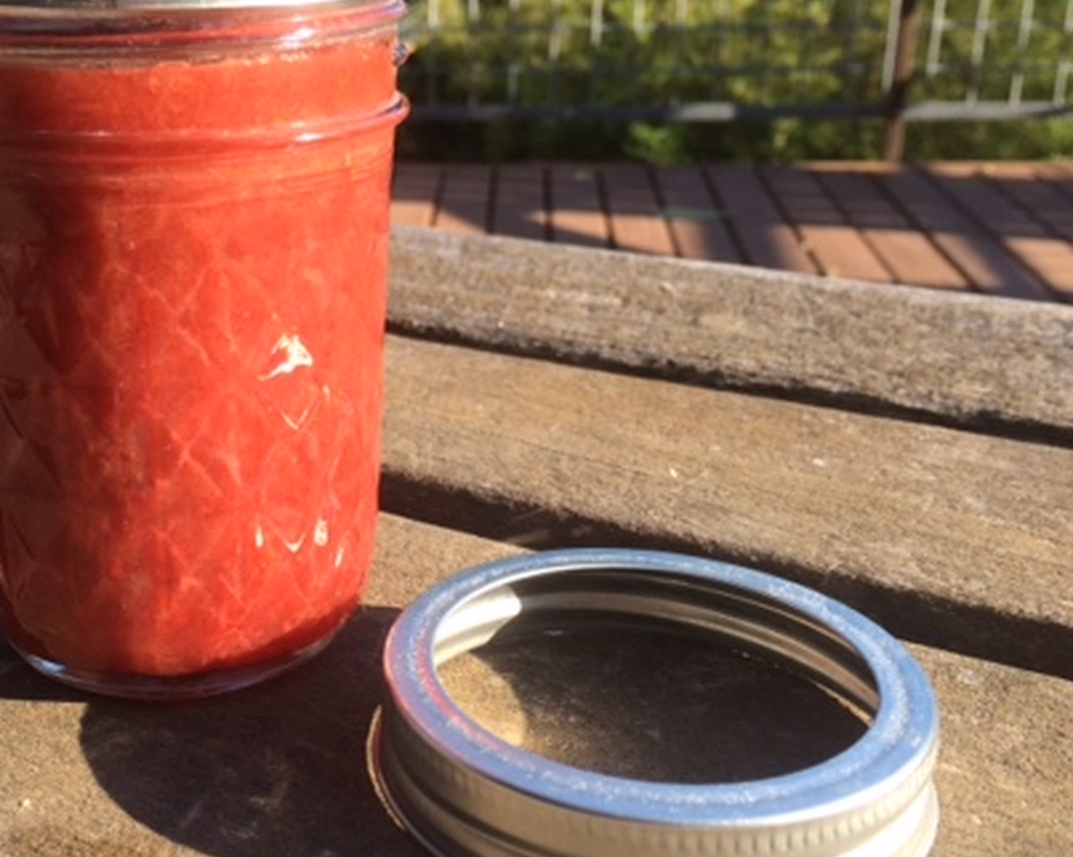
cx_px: 351
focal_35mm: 45
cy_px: 439
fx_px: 1428
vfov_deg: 33.4
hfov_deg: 40.6
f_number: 2.2
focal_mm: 4.15
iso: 32
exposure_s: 1/432
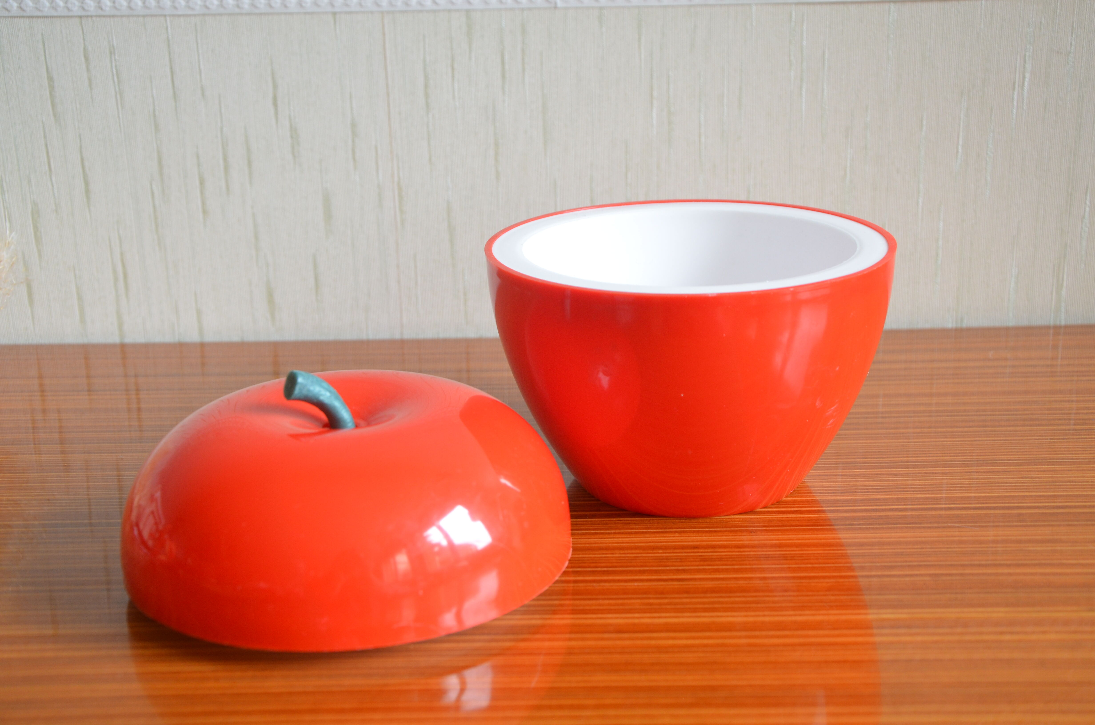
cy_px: 362
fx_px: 1730
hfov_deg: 35.1
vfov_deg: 23.7
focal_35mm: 57
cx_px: 548
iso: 560
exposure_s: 1/60
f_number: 5.6
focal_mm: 38
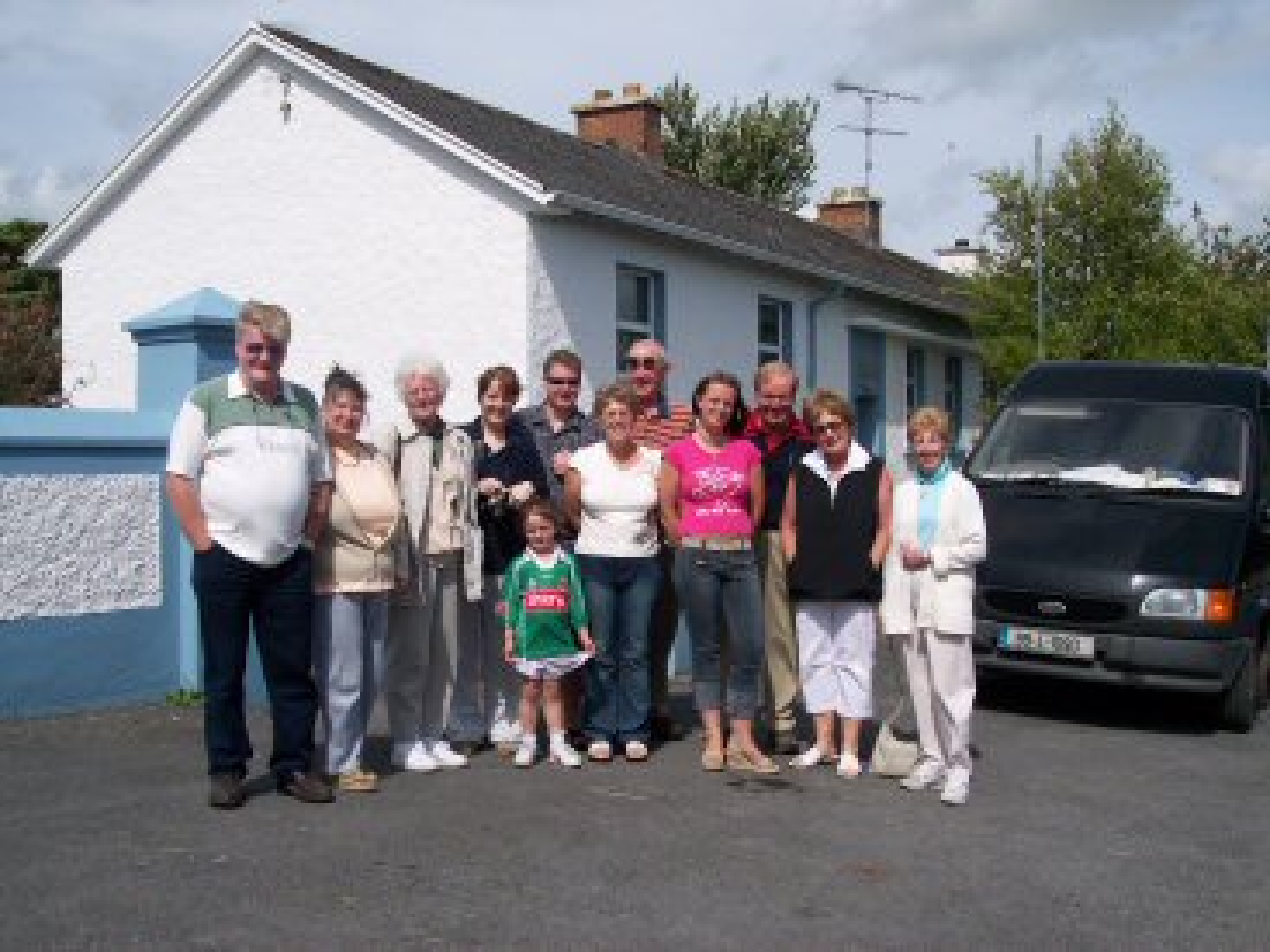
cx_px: 635
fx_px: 1394
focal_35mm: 38
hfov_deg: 49.0
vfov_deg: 37.7
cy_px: 476
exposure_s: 1/1000
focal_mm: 8
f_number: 4.8
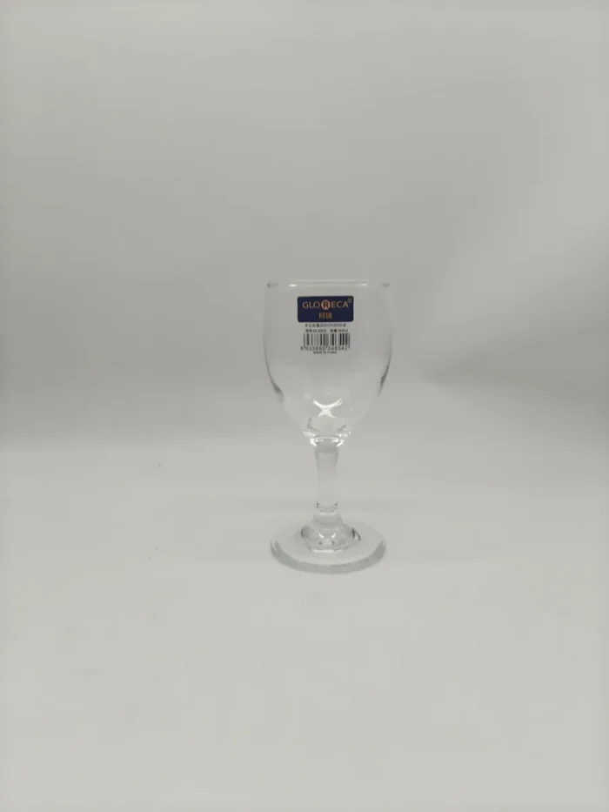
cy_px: 406
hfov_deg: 58.9
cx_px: 304
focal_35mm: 23
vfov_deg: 73.9
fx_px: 539
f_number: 1.6
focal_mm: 6.06
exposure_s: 1/132
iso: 50
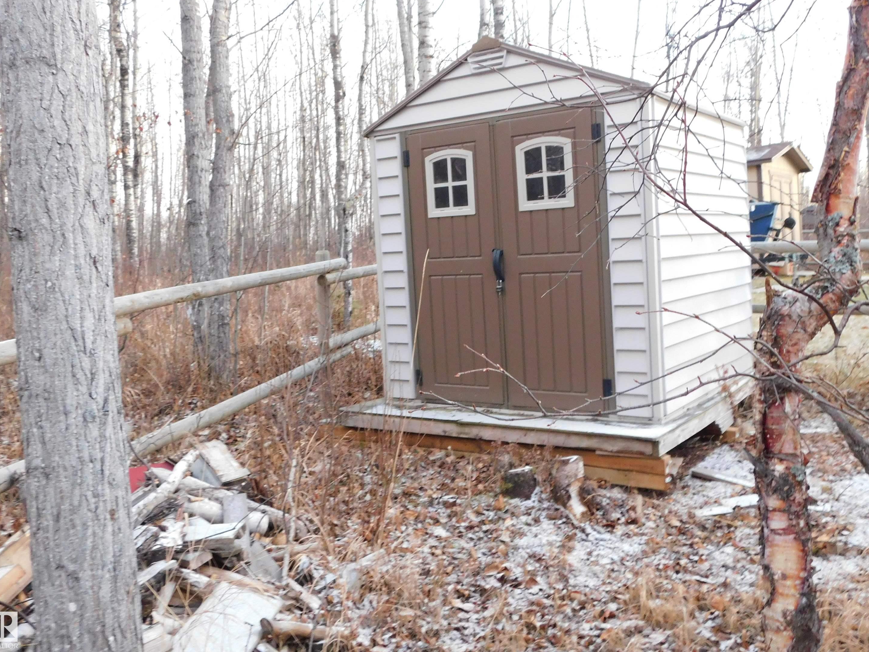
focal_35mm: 32
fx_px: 803
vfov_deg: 44.1
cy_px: 305
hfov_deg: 56.8
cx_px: 451
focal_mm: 5.3
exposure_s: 1/25
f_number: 3.2
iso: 400
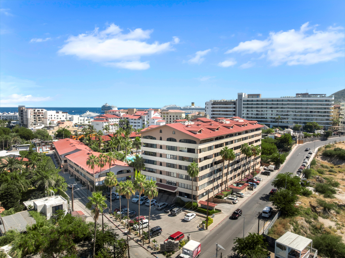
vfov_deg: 56.8
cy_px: 129
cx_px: 172
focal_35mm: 24
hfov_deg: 71.6
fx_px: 239
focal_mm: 12.29
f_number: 8
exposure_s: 1/120
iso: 100
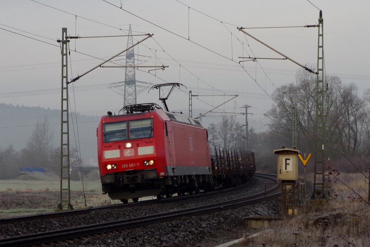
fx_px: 842
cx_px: 185
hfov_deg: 24.8
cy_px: 124
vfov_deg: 16.6
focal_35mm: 82
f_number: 8
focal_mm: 55
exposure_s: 1/800
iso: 800
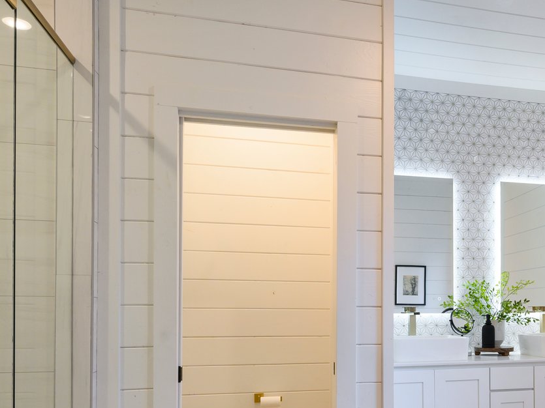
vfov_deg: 41.6
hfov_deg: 53.1
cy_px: 307
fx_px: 519
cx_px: 402
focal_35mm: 33
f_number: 9
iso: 400
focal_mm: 14
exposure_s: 1/13
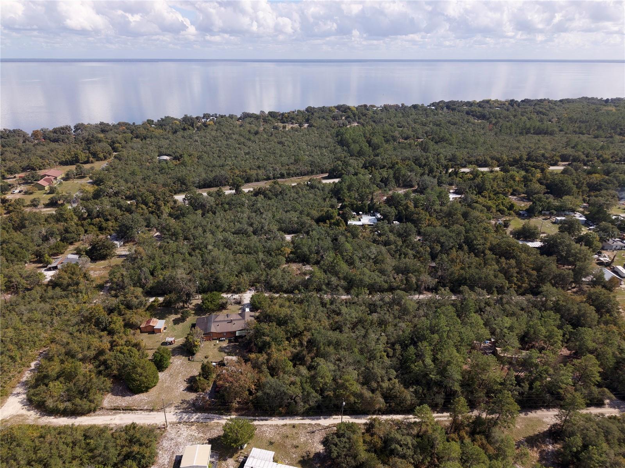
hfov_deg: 71.6
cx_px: 312
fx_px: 433
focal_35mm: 24
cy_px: 234
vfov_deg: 56.8
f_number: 1.8
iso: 220
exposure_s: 1/125
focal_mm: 8.67
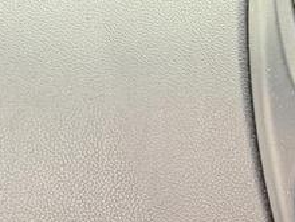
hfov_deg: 19.8
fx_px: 486
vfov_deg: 23.9
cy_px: 248
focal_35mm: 57
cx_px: 577
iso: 320
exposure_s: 1/60
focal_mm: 2.22
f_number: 2.2
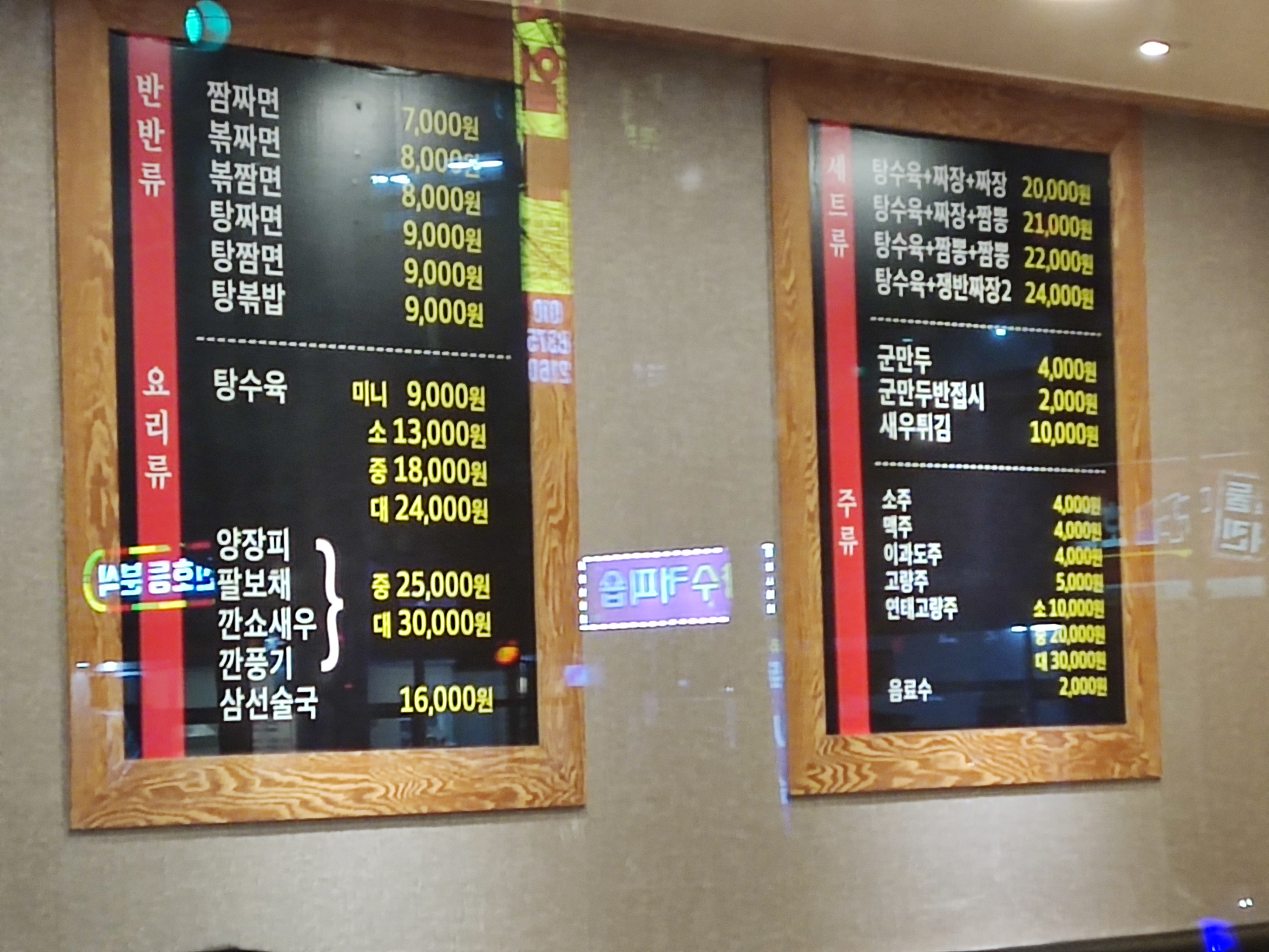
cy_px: 476
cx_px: 634
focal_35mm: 113
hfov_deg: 17.4
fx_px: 4143
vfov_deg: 13.1
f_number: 1.79
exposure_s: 1/60
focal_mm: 4.71
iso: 365
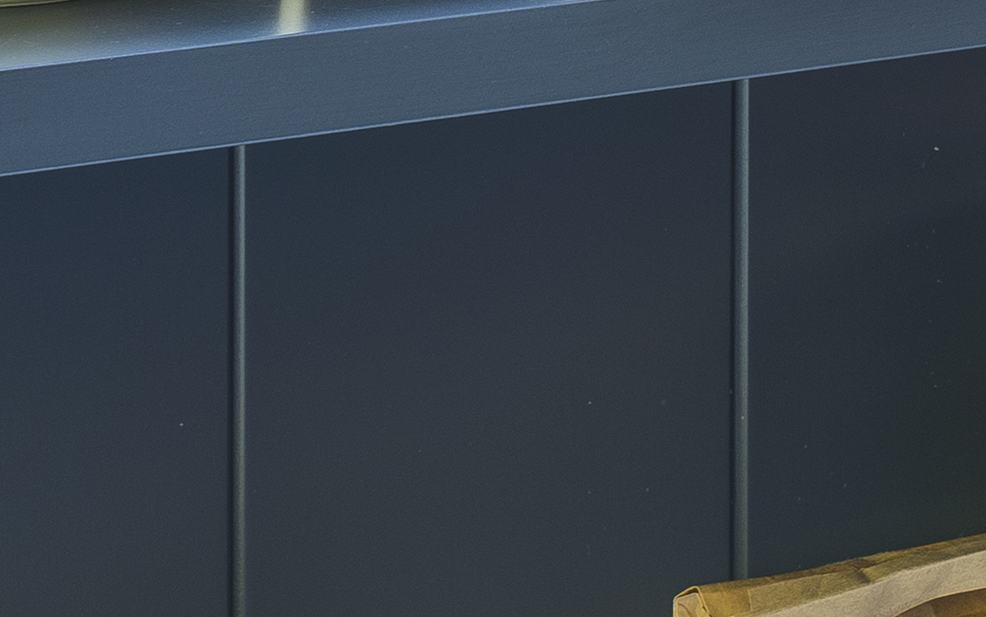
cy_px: -961
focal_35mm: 232
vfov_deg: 5.4
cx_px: 2771
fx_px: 6235
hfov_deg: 8.0
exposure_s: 1
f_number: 10
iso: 64
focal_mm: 35
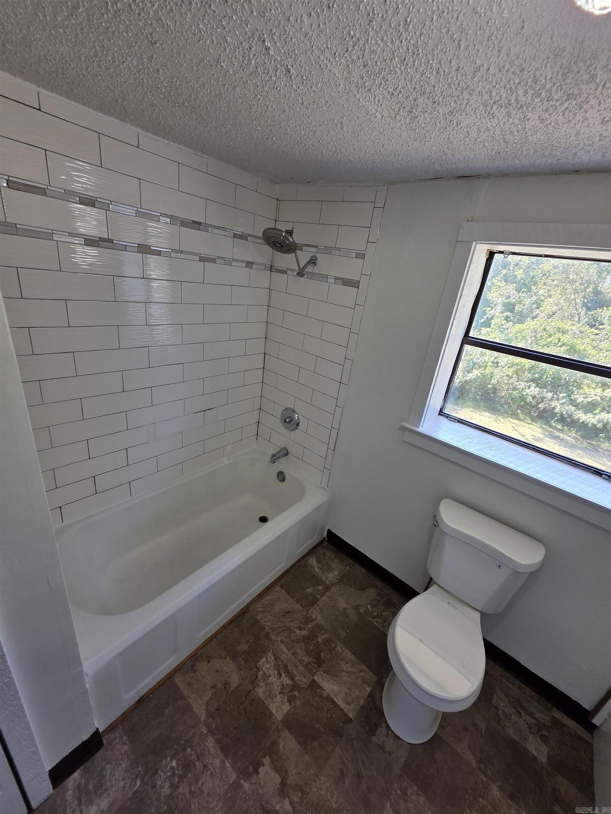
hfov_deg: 89.9
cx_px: 306
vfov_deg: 106.2
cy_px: 407
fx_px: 306
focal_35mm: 13
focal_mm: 2.2
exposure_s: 1/120
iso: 64
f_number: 1.9
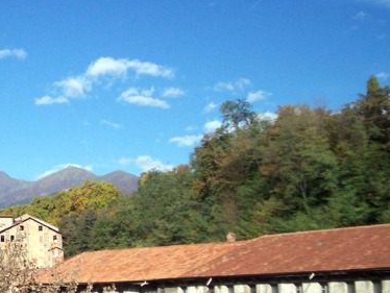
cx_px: 13
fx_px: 868
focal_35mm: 77
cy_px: 184
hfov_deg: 24.3
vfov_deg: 19.1
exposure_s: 1/942
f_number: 4.5
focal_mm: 5.9
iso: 100
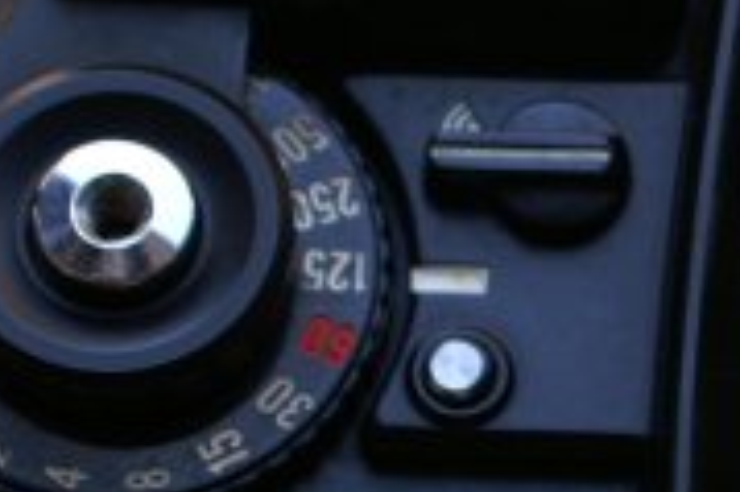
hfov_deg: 7.9
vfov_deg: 5.3
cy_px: 535
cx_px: 1005
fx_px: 5298
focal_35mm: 258
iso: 100
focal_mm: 30
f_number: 4.5
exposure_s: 1/30
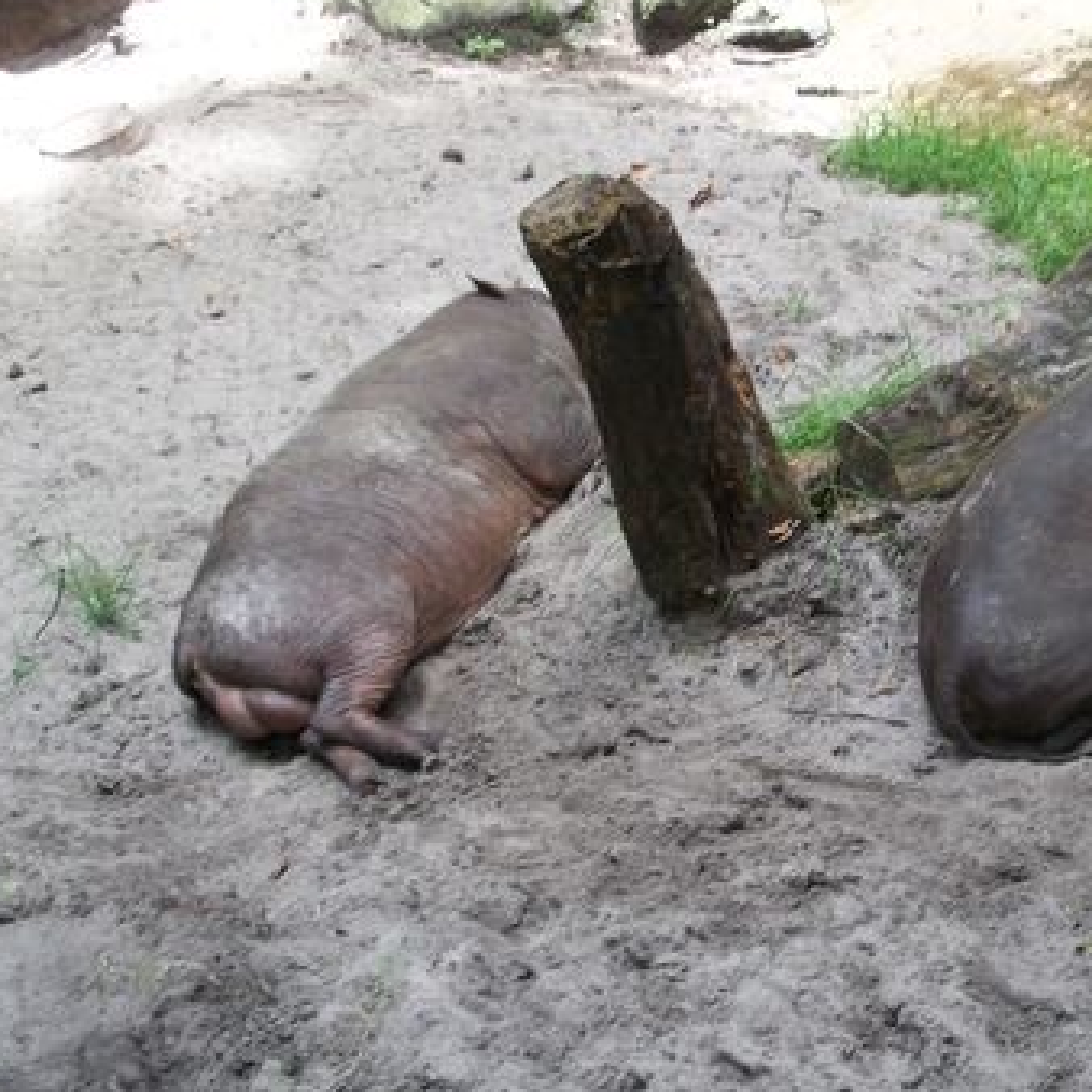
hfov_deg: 27.1
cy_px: 488
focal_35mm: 62
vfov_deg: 27.7
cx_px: 892
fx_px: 2213
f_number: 3.4
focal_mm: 7.9
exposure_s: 1/60
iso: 80
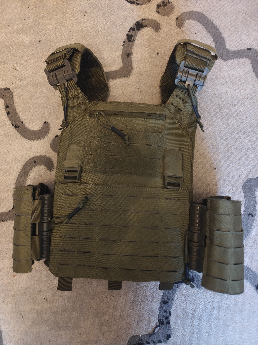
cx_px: 129
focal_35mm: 23
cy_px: 172
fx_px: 229
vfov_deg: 73.9
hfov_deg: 58.9
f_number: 1.6
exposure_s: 1/33
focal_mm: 6.06
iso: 2000
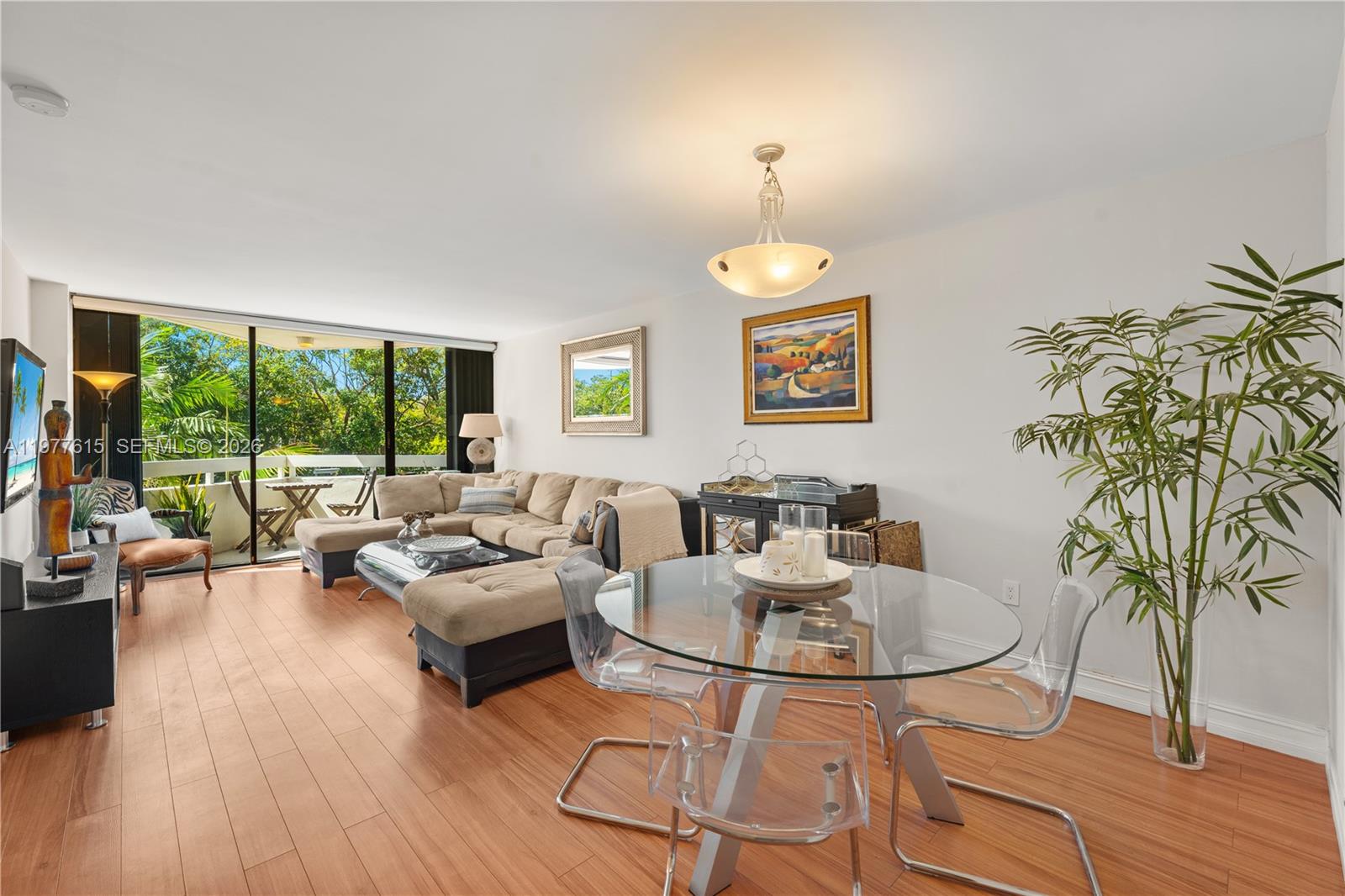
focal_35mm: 15
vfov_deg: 77.3
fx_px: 560
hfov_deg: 100.4
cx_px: 672
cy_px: 448
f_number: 8
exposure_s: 1/3
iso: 320
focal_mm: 15
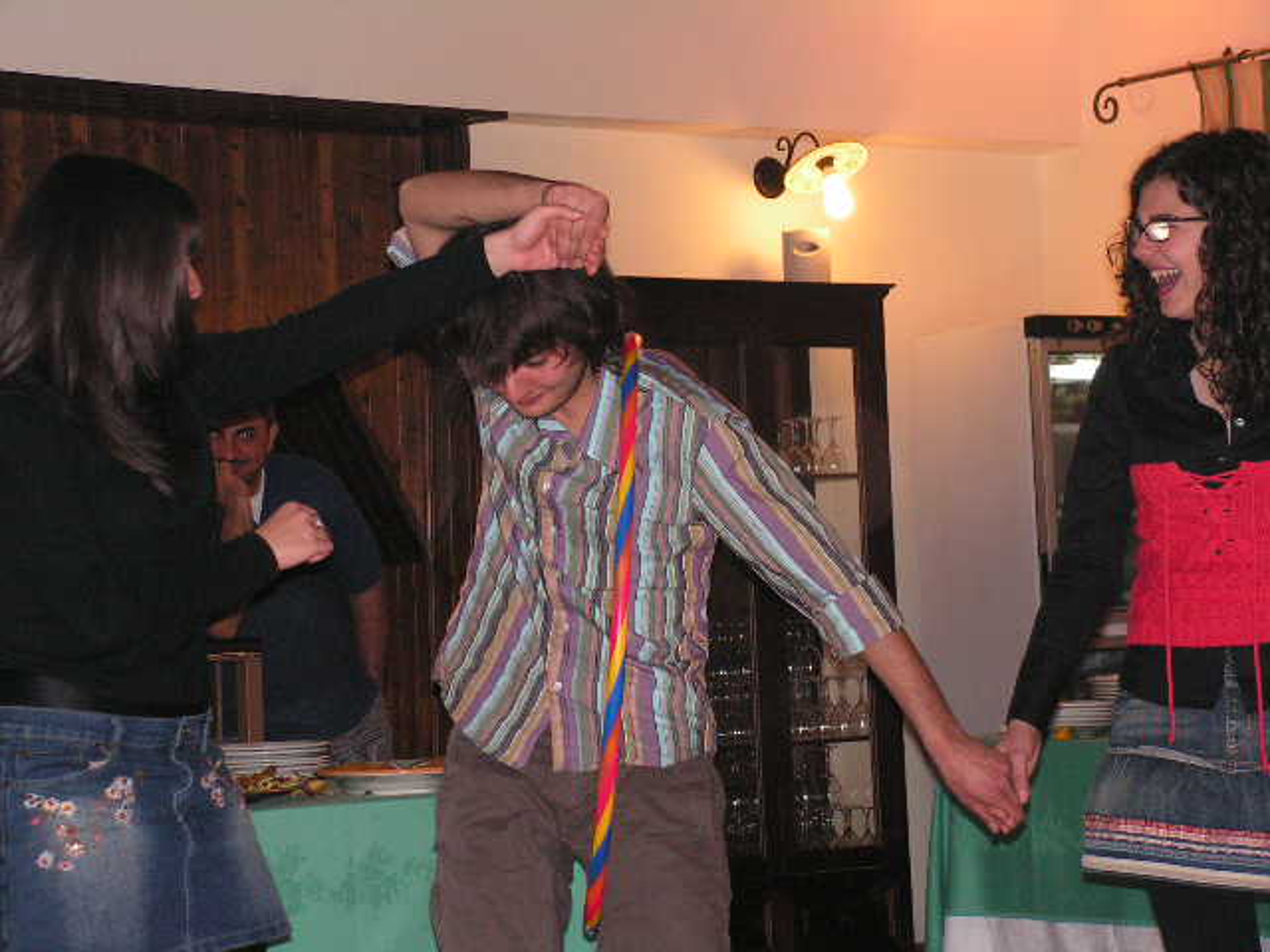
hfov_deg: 21.8
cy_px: 476
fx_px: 3302
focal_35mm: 90
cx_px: 635
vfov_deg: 16.4
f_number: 3.3
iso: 200
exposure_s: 1/100
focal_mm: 15.1
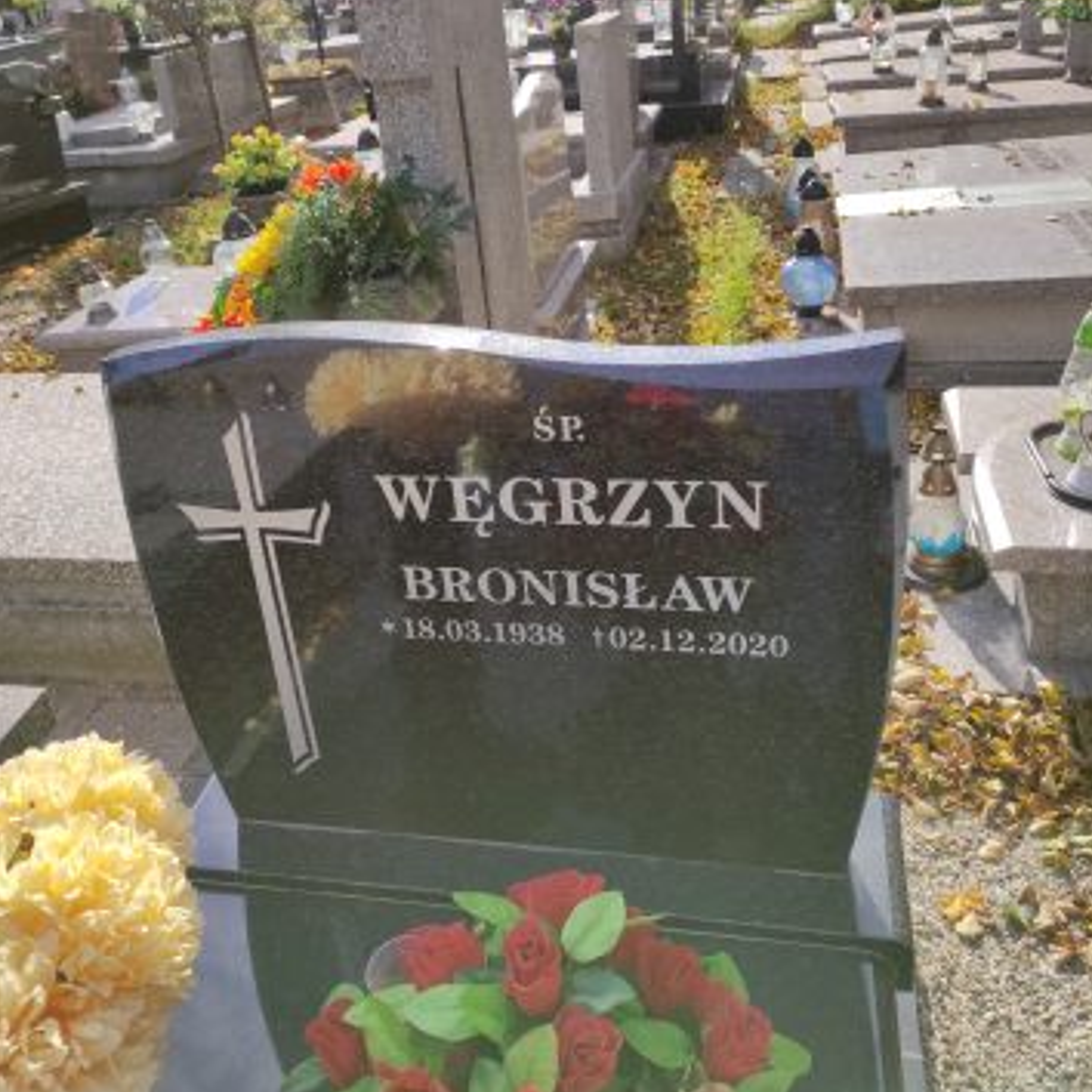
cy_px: 413
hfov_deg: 54.0
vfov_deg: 53.5
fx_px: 1071
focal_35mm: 30
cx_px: 540
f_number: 1.89
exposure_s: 1/1261
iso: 50
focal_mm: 5.43
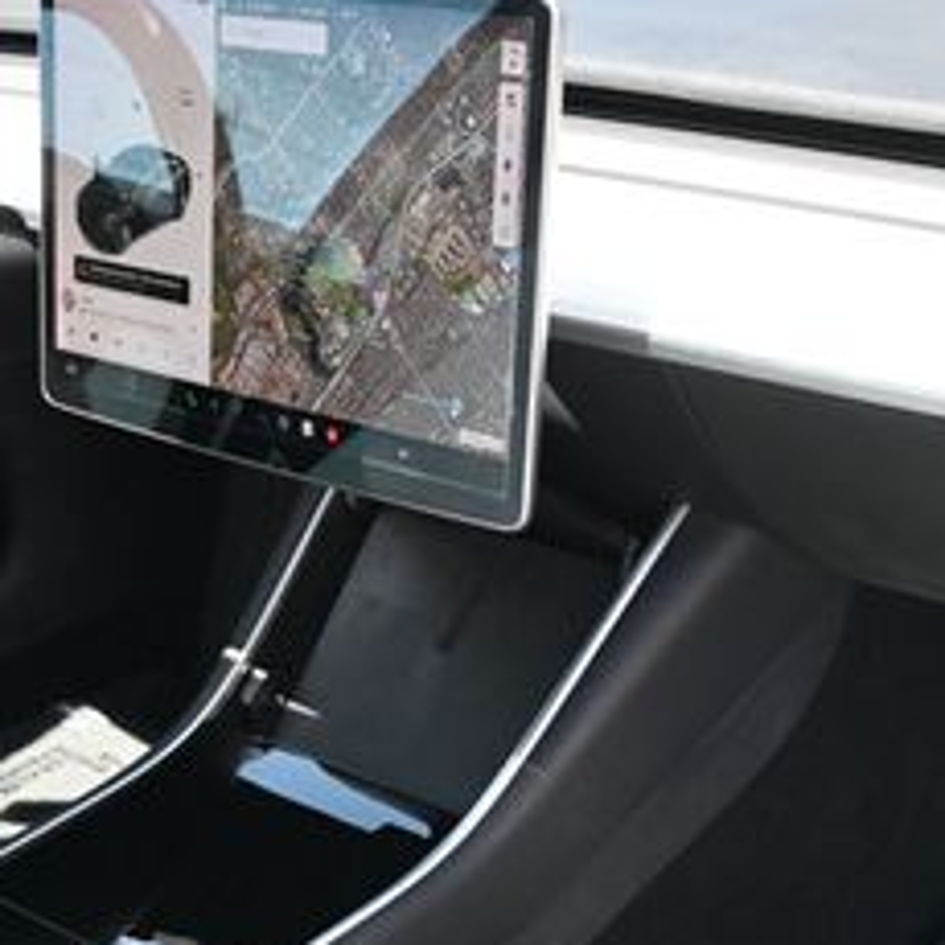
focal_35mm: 71
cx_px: 657
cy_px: 666
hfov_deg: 24.2
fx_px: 2193
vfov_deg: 24.1
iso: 400
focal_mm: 20
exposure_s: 1/250
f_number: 3.8
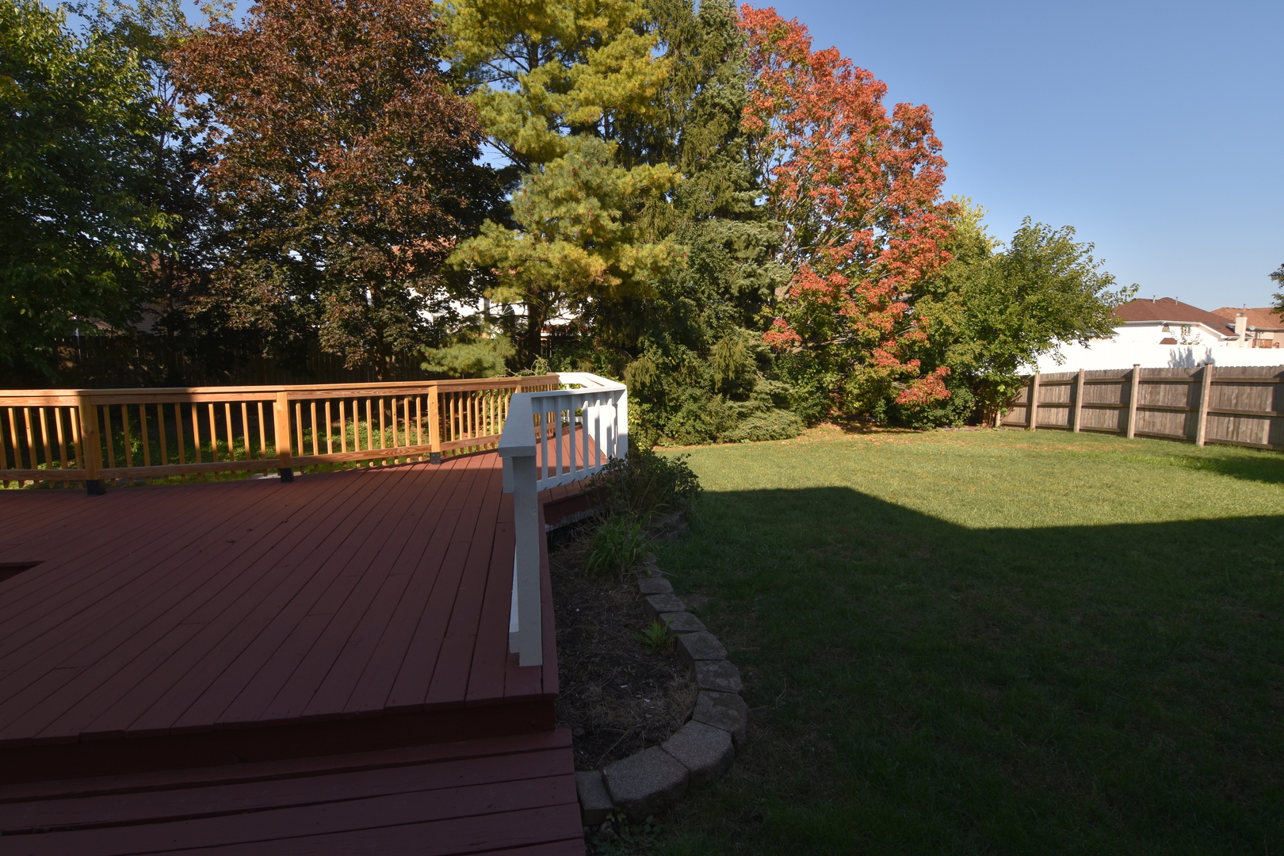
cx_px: 642
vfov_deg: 67.4
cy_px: 428
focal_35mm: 18
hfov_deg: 90.0
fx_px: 642
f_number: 8
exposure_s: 1/250
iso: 140
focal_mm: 12
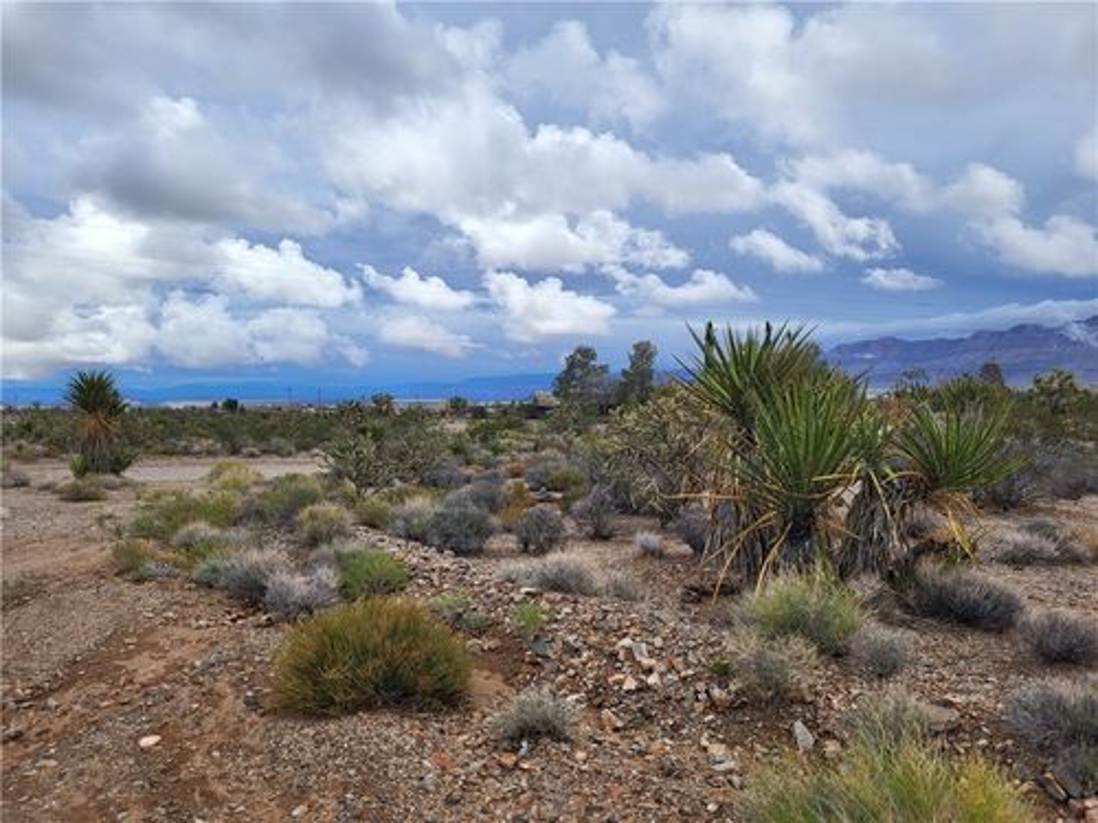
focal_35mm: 26
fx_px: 825
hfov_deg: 67.3
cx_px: 549
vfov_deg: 53.1
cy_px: 412
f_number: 1.8
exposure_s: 1/2192
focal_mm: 5.4
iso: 40
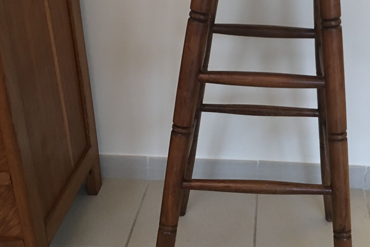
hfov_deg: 36.5
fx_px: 545
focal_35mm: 53
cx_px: 286
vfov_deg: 25.5
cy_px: 124
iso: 100
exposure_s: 1/4
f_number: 2.2
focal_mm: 4.15
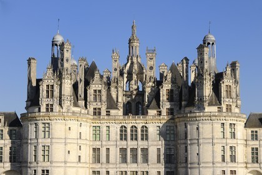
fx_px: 742
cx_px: 131
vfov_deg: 13.4
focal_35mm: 102
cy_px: 88
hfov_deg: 20.0
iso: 200
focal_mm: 102
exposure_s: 1/320
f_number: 10
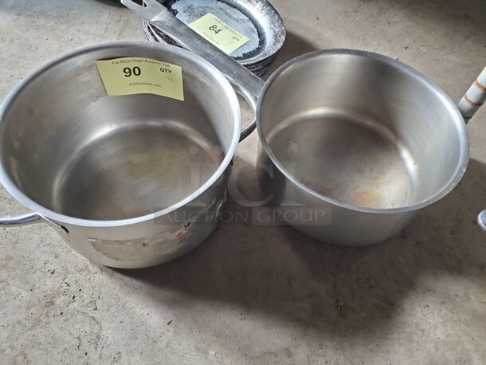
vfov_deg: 53.1
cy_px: 182
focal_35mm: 26
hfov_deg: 67.3
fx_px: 365
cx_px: 243
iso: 500
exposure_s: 1/40
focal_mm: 4.3
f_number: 1.5
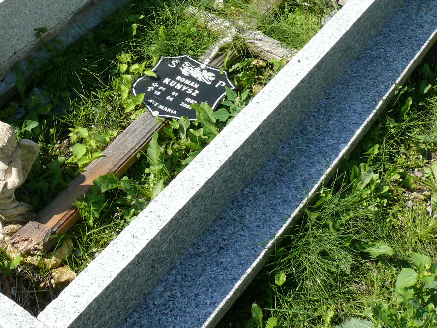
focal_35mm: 63
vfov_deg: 22.9
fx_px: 795
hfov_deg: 30.5
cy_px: 59
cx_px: 144
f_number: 5.6
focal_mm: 7.4
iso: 100
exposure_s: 1/320
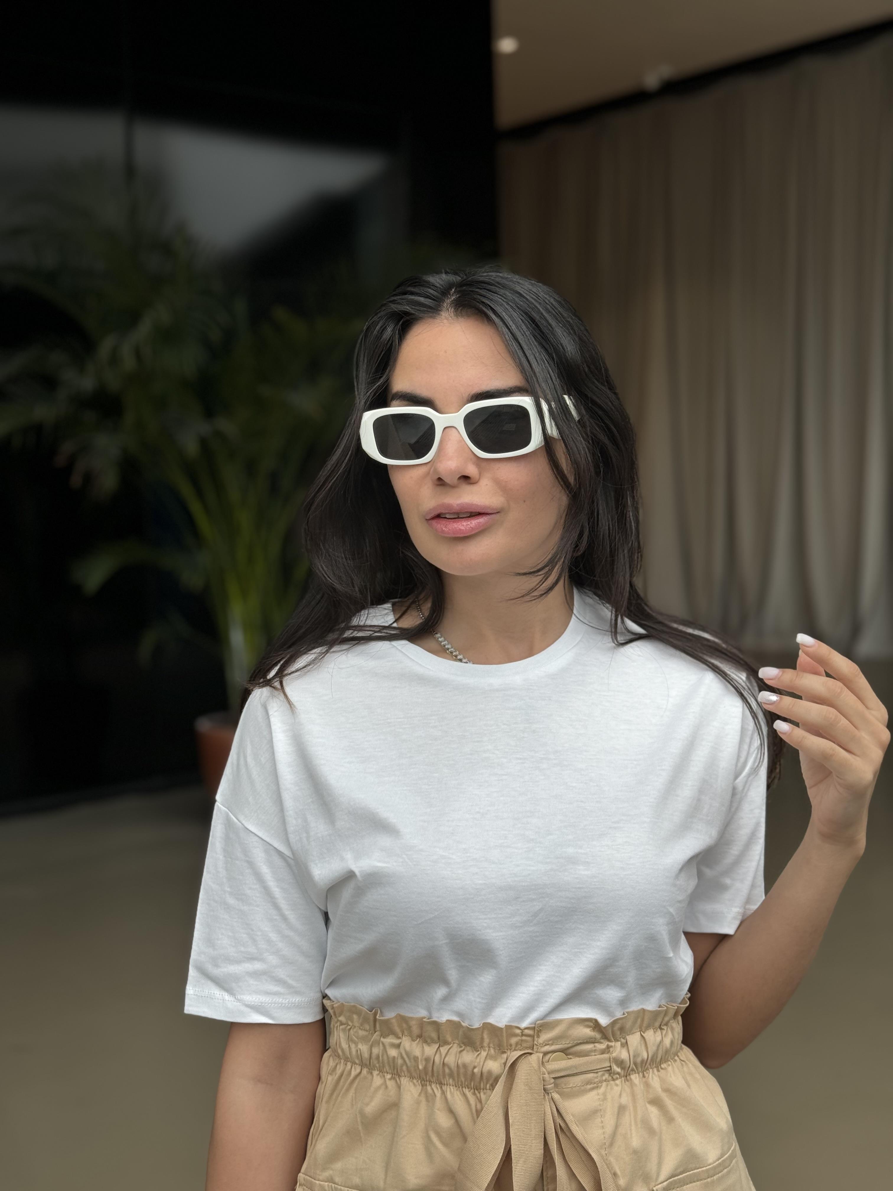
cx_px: 446
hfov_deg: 30.3
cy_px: 596
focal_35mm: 48
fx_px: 1651
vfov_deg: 39.7
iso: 64
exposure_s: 1/377
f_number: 1.78
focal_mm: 6.76
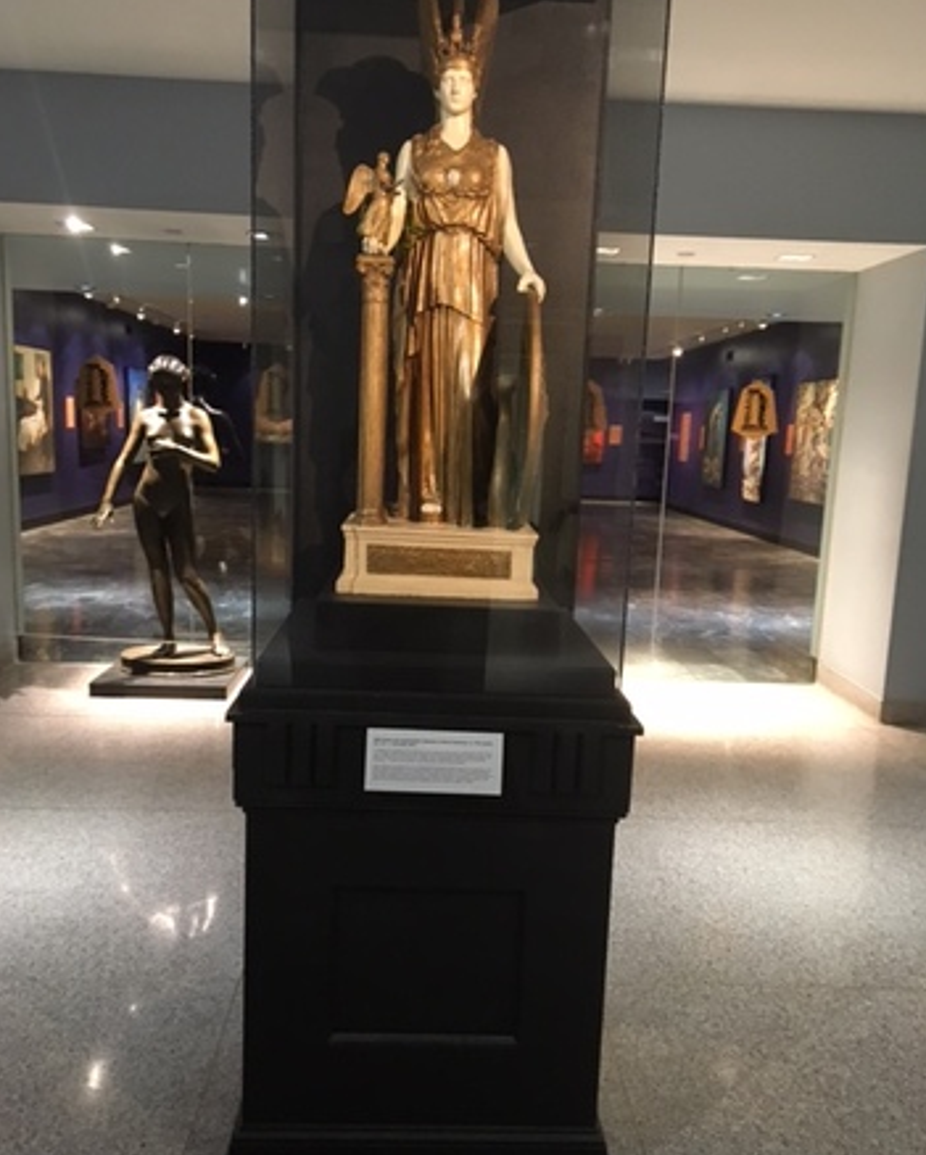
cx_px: 464
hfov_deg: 47.2
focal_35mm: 31
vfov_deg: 57.1
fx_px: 1061
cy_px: 620
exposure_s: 1/15
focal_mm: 4.15
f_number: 2.2
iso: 200
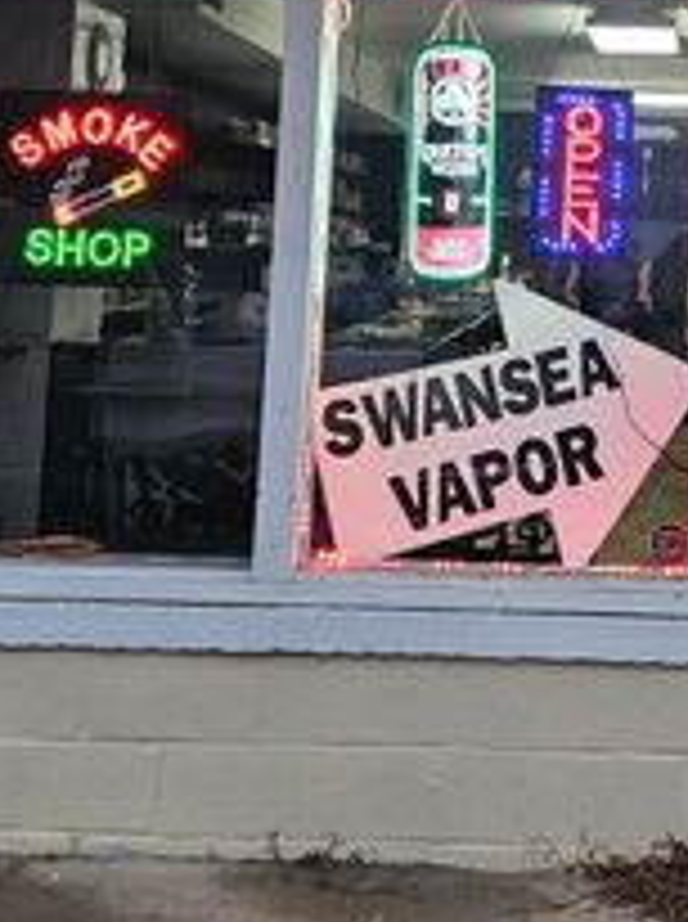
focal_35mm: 75
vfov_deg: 24.8
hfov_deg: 19.1
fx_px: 1994
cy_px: -7
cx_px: 679
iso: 500
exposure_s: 1/120
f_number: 1.8
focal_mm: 5.4
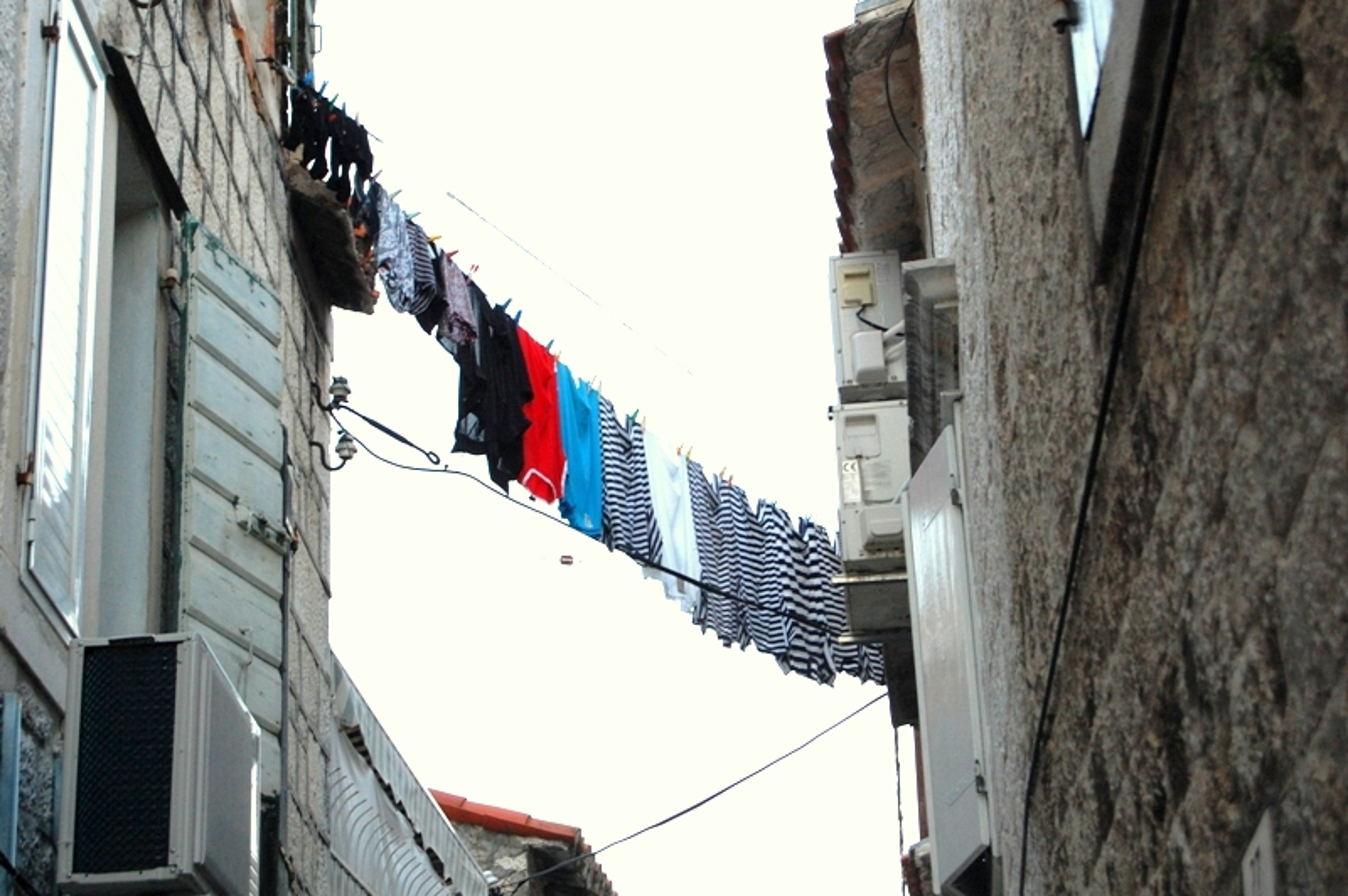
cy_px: 448
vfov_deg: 16.5
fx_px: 3087
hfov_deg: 24.6
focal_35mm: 82
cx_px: 674
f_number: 5.6
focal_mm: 55
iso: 800
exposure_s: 1/40
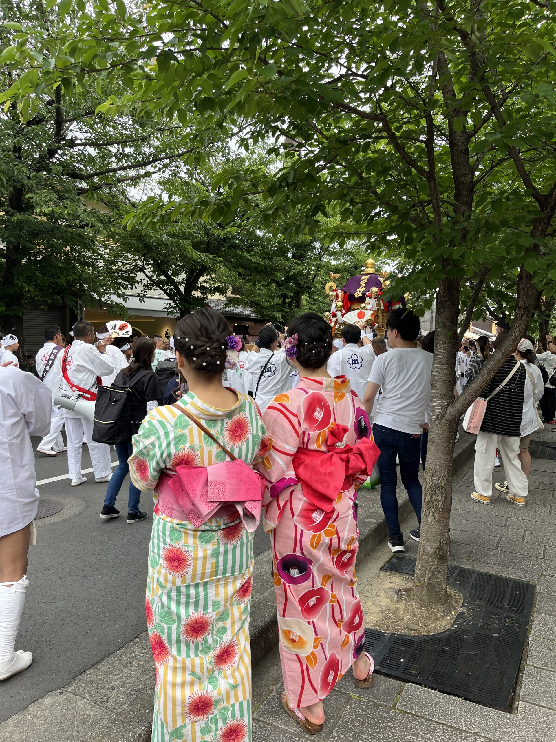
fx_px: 557
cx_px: 278
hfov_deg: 53.1
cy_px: 371
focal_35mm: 26
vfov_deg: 67.3
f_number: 1.6
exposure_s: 1/504
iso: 50
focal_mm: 5.1
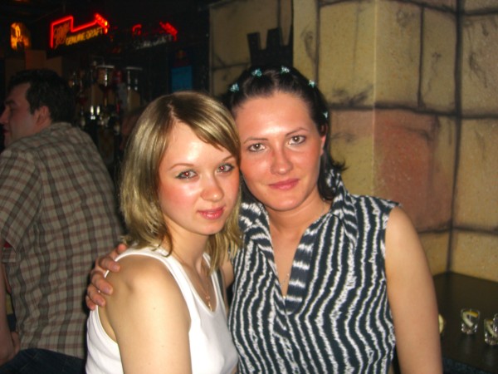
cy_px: 187
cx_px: 249
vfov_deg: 37.7
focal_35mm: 38
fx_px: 547
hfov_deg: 49.0
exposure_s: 1/60
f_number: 2.8
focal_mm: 7.9
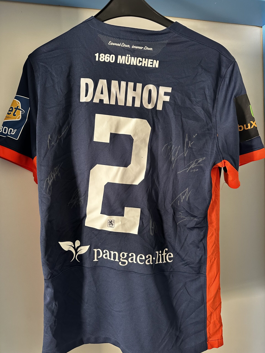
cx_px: 132
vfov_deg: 71.6
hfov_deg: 56.8
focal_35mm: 24
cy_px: 176
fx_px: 245
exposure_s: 1/71
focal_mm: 6.86
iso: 250
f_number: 1.78
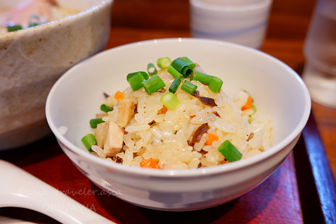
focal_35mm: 29
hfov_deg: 63.7
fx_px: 271
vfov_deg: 45.0
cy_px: 112
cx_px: 168
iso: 400
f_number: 4
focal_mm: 19.7
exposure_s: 1/42
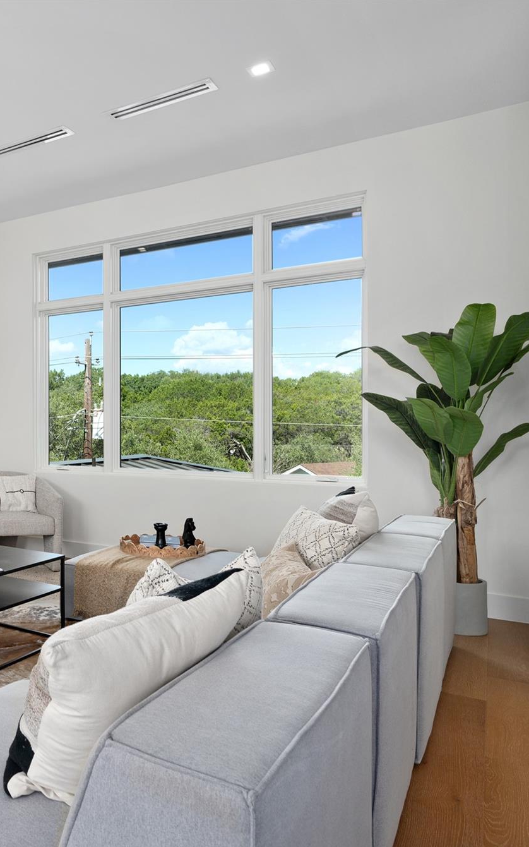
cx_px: -32
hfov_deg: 38.1
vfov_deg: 66.5
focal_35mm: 28
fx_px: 646
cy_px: 429
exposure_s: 1/40
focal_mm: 18
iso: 800
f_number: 8
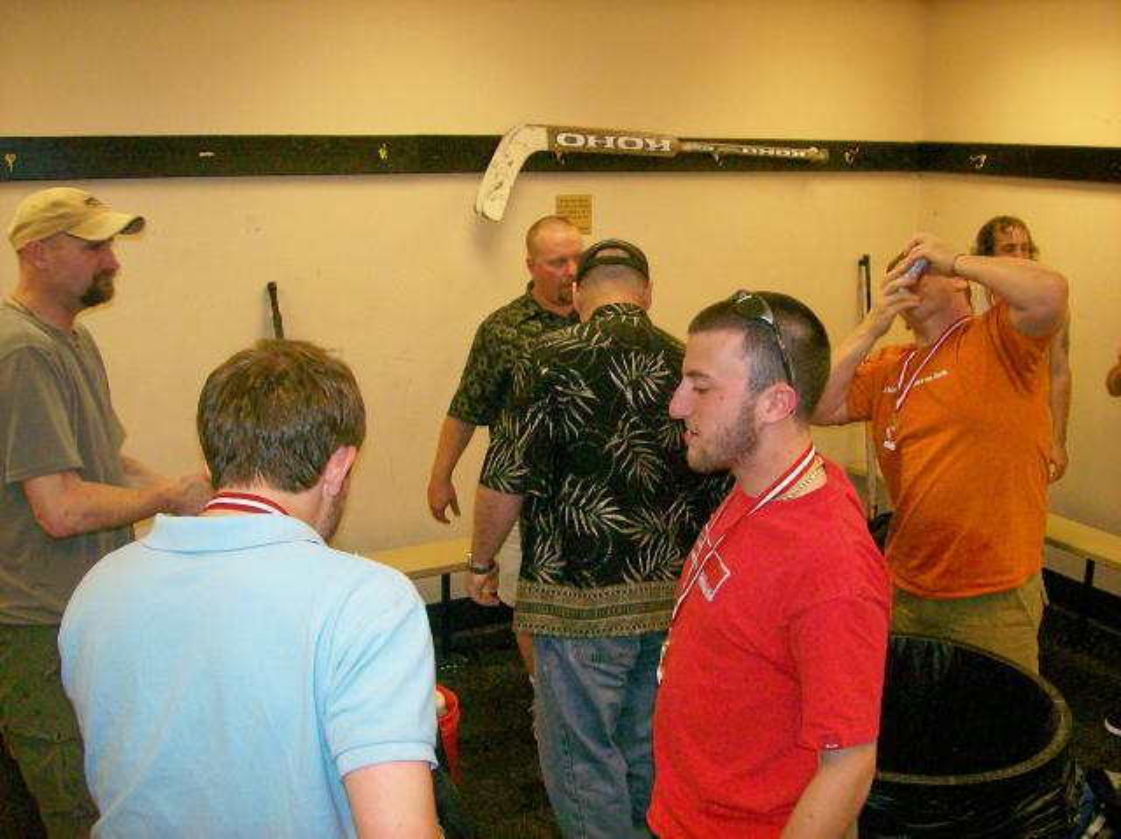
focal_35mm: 36
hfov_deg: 51.4
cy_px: 420
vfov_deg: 39.6
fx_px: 1165
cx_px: 560
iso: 140
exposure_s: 1/64
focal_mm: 6
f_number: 2.7
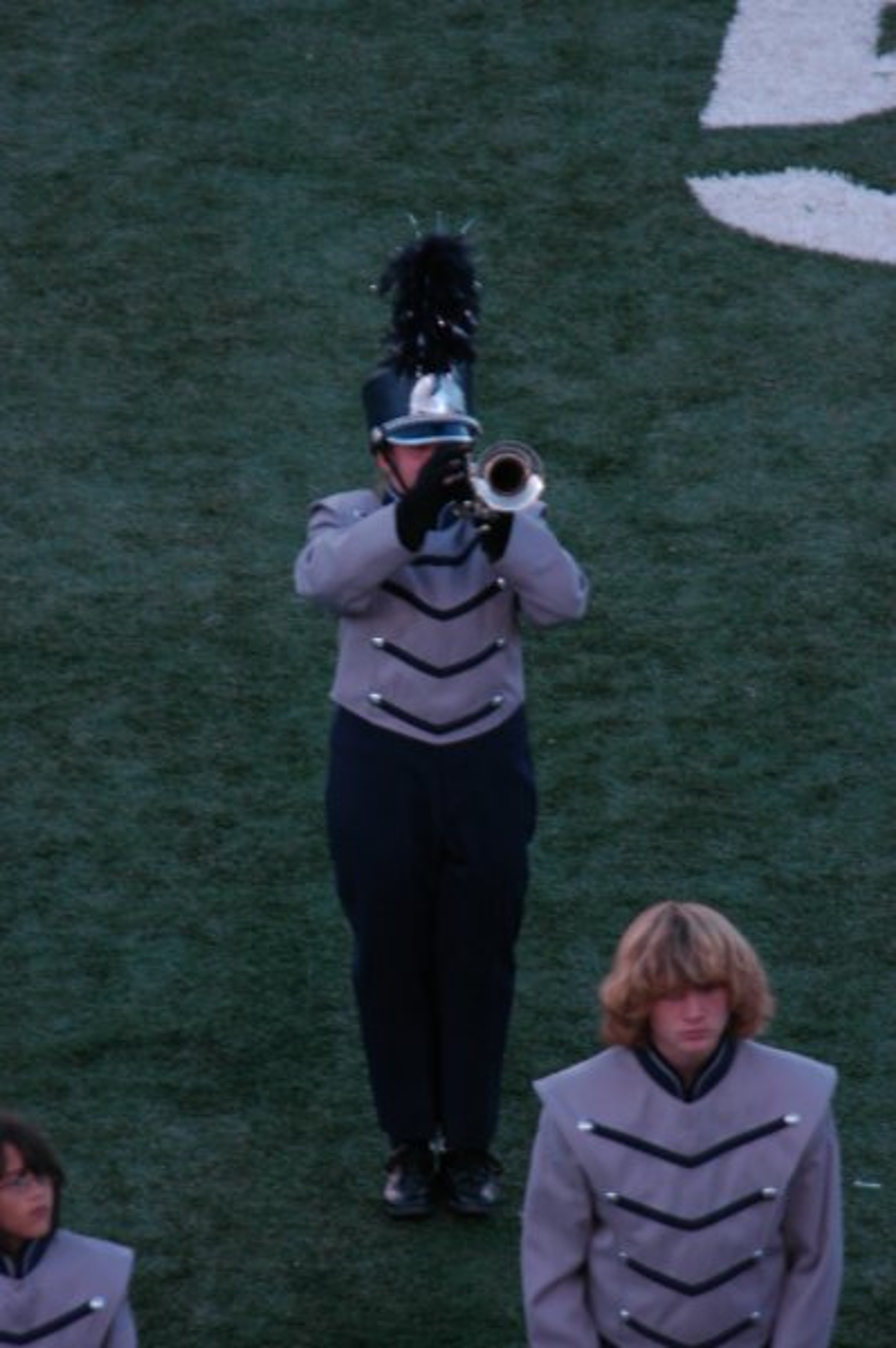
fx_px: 11219
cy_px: 674
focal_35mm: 300
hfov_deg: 4.6
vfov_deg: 6.9
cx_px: 448
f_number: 3.5
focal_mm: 200
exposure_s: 1/200
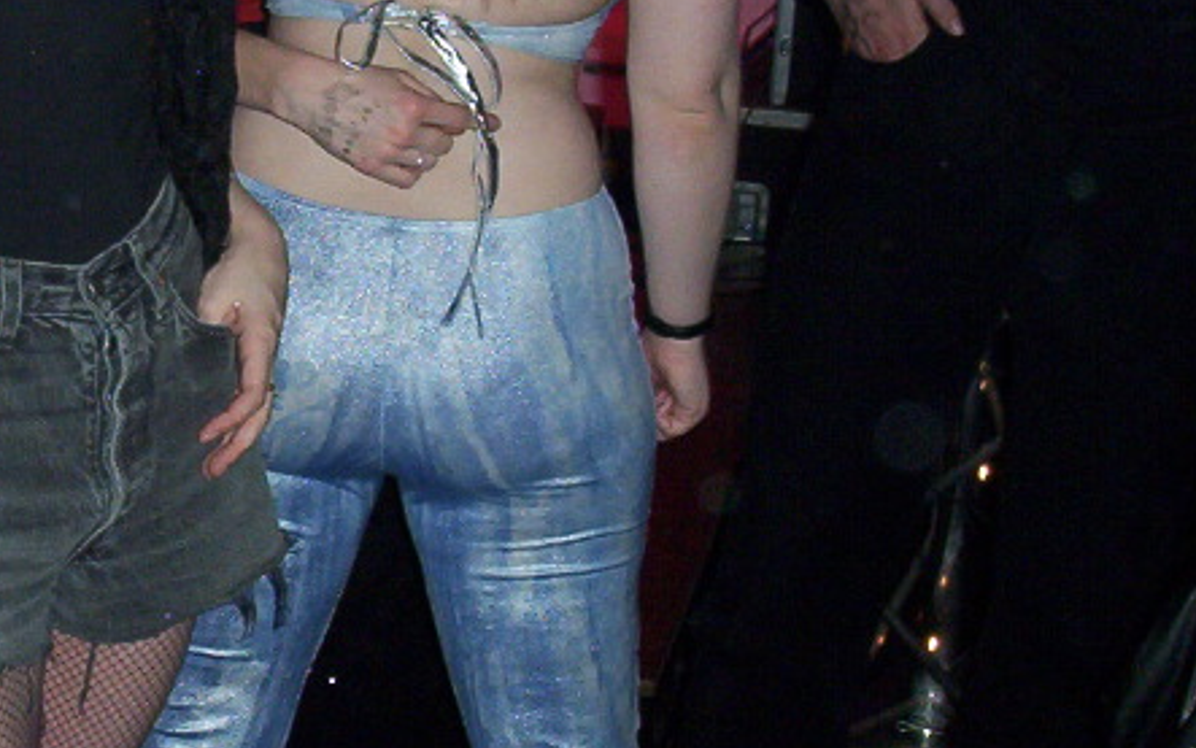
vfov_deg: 13.8
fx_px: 3097
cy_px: 404
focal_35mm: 95
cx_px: -7
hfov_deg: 21.1
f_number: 4.5
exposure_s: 1/30
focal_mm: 6
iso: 140
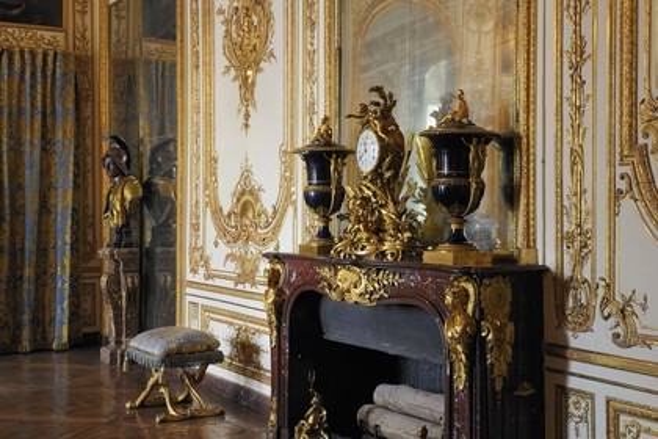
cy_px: 220
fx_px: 950
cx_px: 329
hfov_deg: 38.2
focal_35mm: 52
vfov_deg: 26.0
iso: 200
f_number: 10
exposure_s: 2
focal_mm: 52
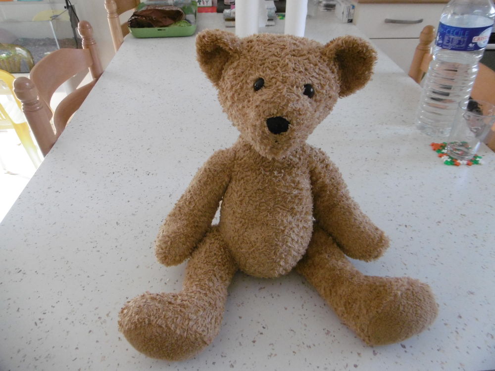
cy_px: 186
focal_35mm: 24
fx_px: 343
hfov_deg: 71.6
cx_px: 248
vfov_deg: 56.8
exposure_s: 1/40
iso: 400
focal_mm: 4.3
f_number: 3.1
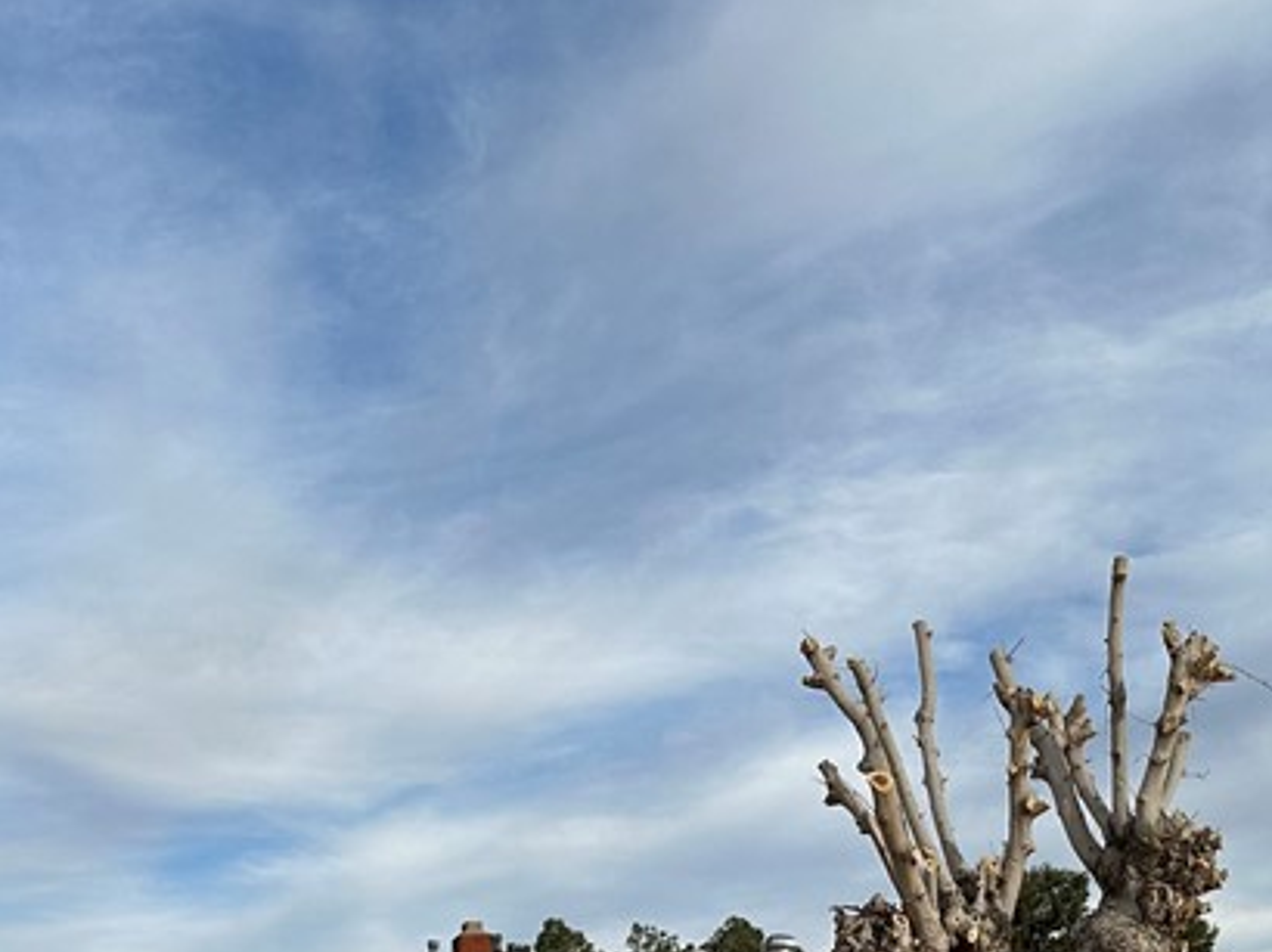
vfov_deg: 22.5
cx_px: 540
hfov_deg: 32.1
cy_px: 1129
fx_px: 2203
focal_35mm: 60
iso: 80
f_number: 1.78
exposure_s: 1/3597
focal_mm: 6.86
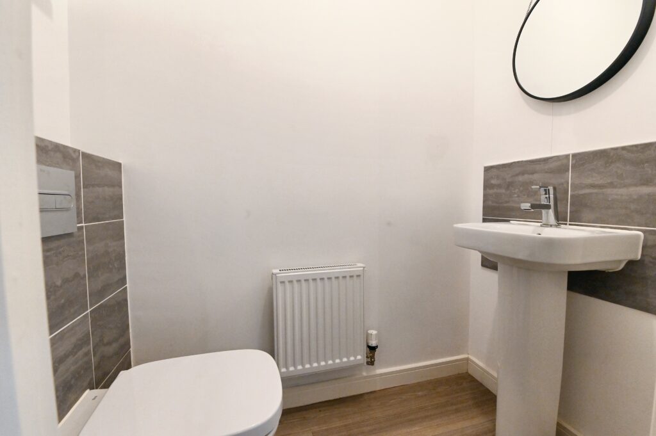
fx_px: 273
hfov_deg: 100.4
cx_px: 328
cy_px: 218
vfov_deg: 77.2
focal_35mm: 15
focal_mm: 15
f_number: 10
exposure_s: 1/125
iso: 6400
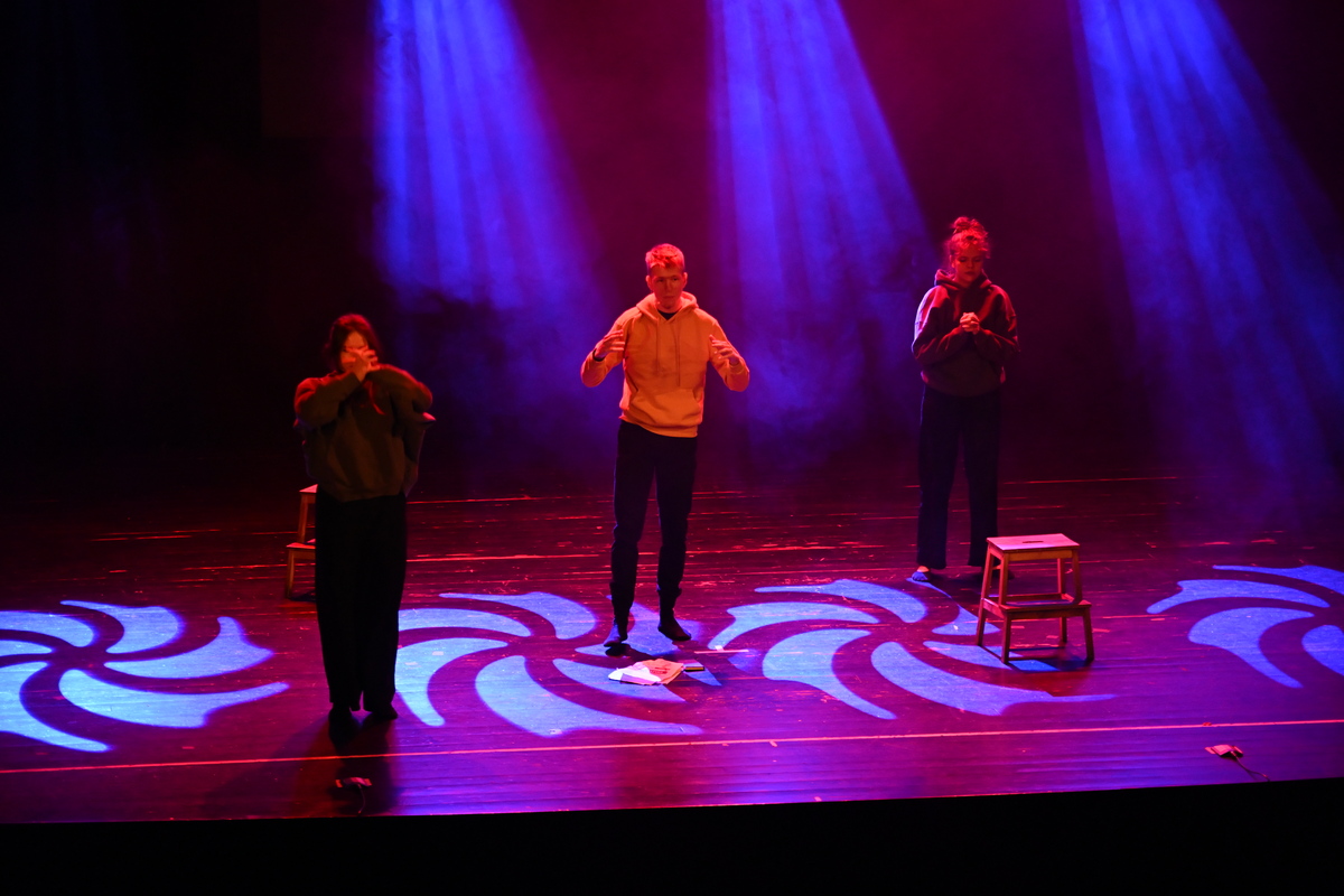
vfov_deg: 11.4
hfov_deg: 17.1
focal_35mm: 120
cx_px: 672
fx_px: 4480
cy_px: 448
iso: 4000
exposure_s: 1/200
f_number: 2.8
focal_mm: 120
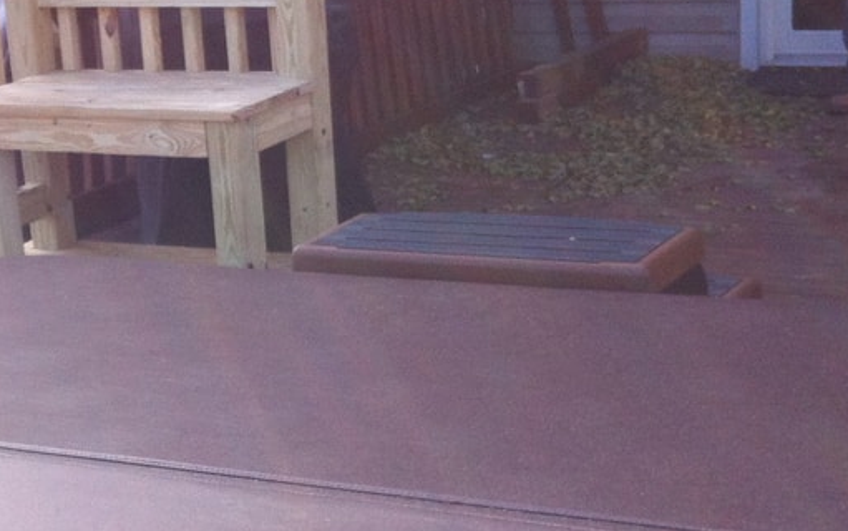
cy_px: 435
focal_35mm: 97
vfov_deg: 13.4
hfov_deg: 21.1
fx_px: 2243
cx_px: 167
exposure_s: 1/258
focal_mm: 3.85
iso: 80
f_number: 2.8
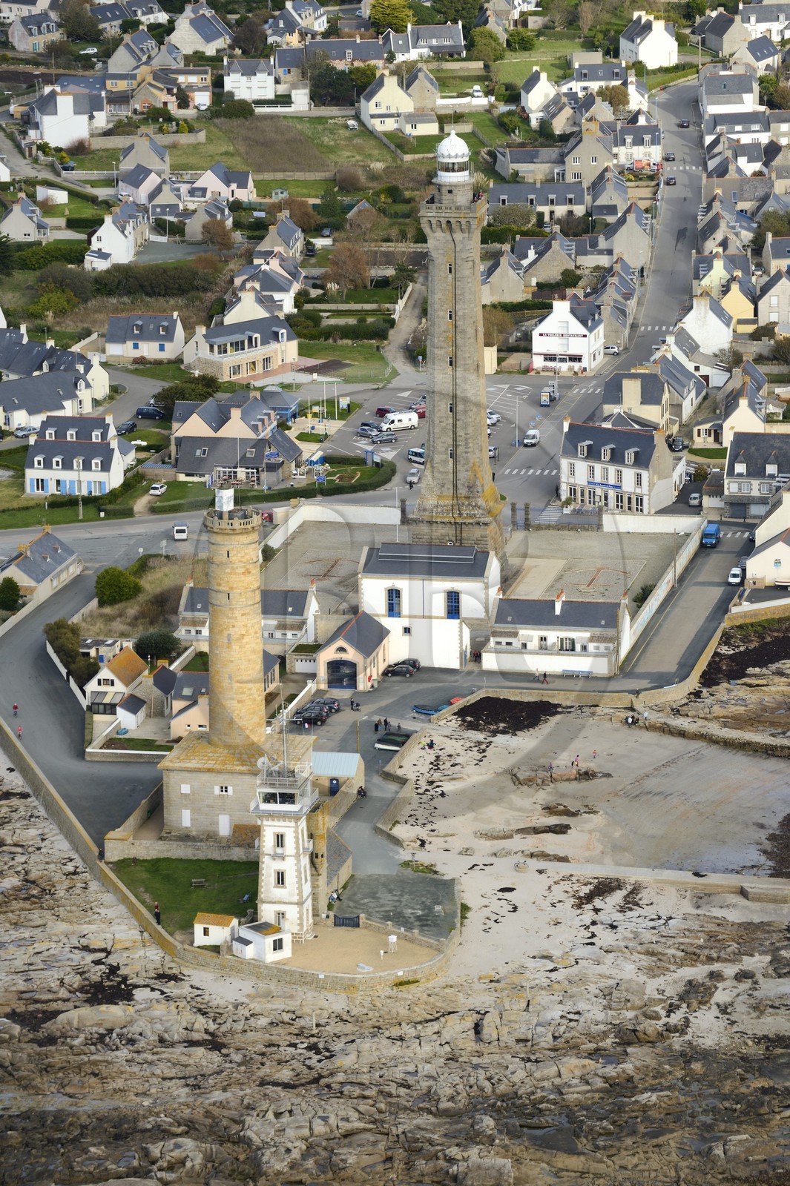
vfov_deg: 11.8
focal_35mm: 175
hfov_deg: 7.8
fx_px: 5766
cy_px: 593
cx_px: 395
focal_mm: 175
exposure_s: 1/800
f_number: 7.1
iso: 400
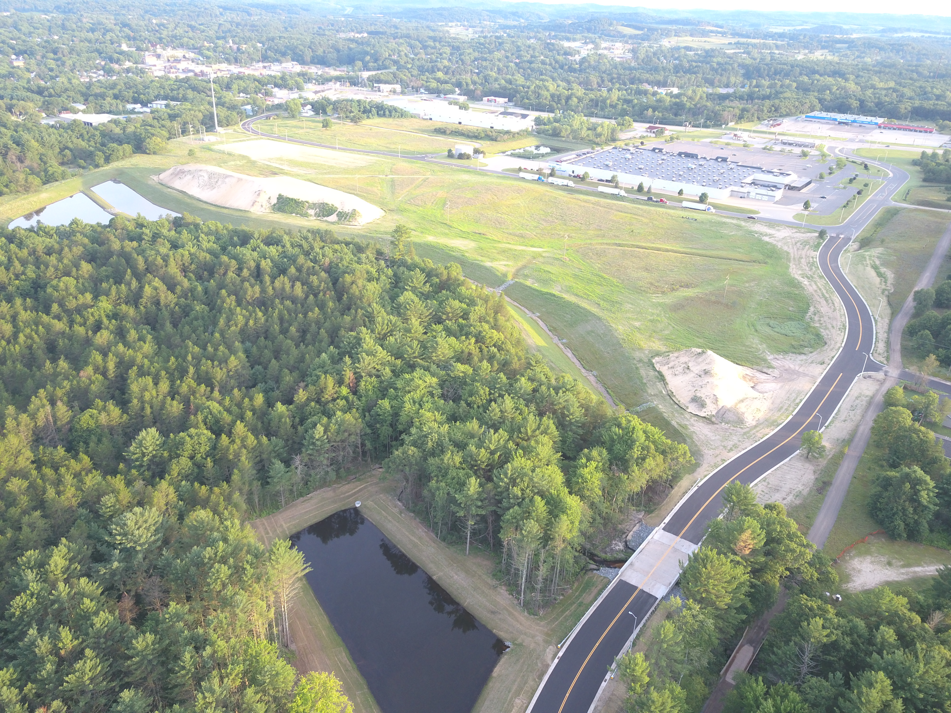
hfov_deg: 67.3
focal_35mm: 26
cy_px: 356
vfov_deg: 53.1
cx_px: 476
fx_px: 714
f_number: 2.2
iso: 171
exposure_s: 1/100
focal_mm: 4.73
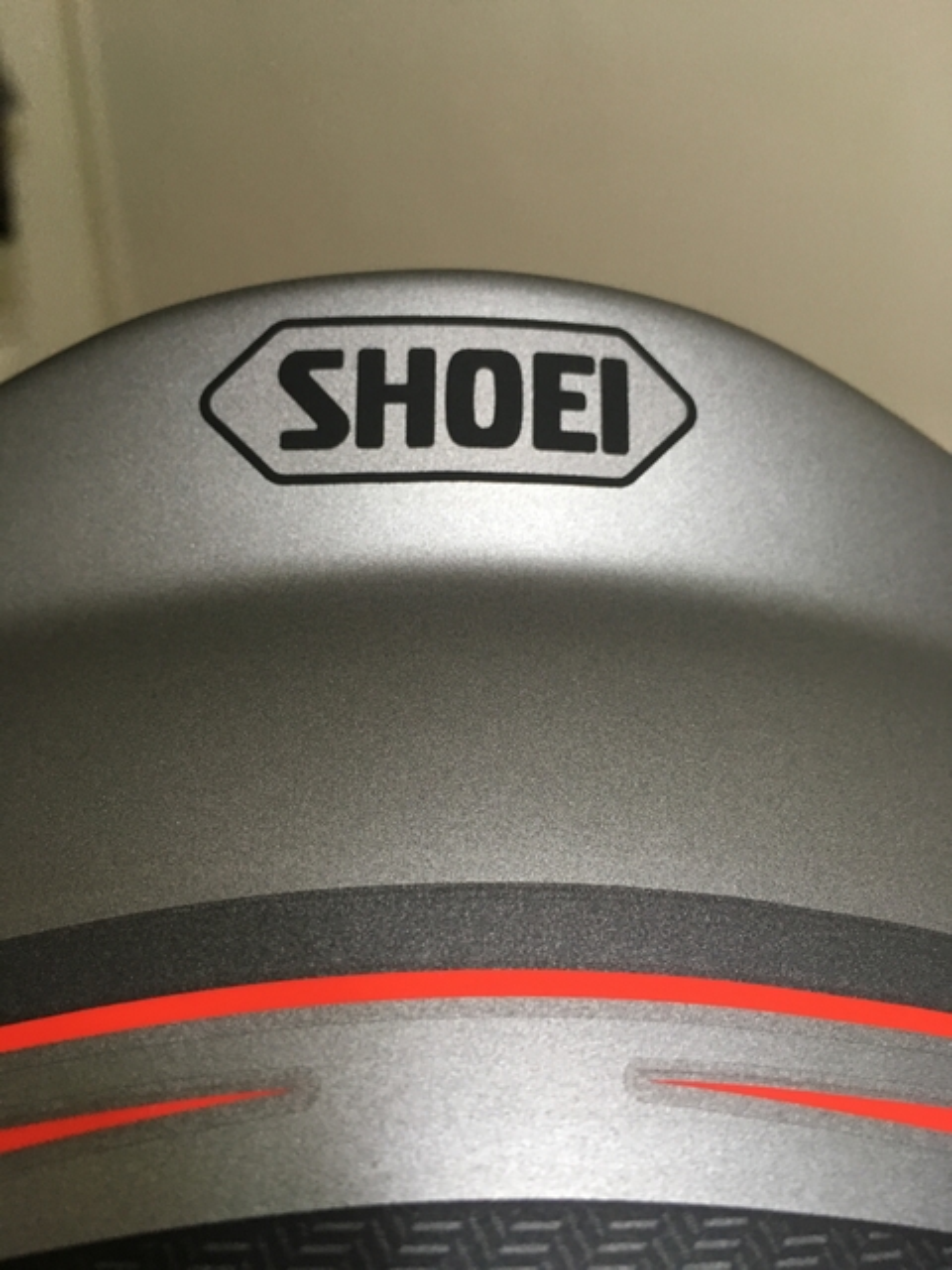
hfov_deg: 48.2
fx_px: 1063
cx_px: 476
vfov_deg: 61.7
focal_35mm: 29
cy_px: 635
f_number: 2.2
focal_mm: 4.15
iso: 80
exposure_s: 1/30
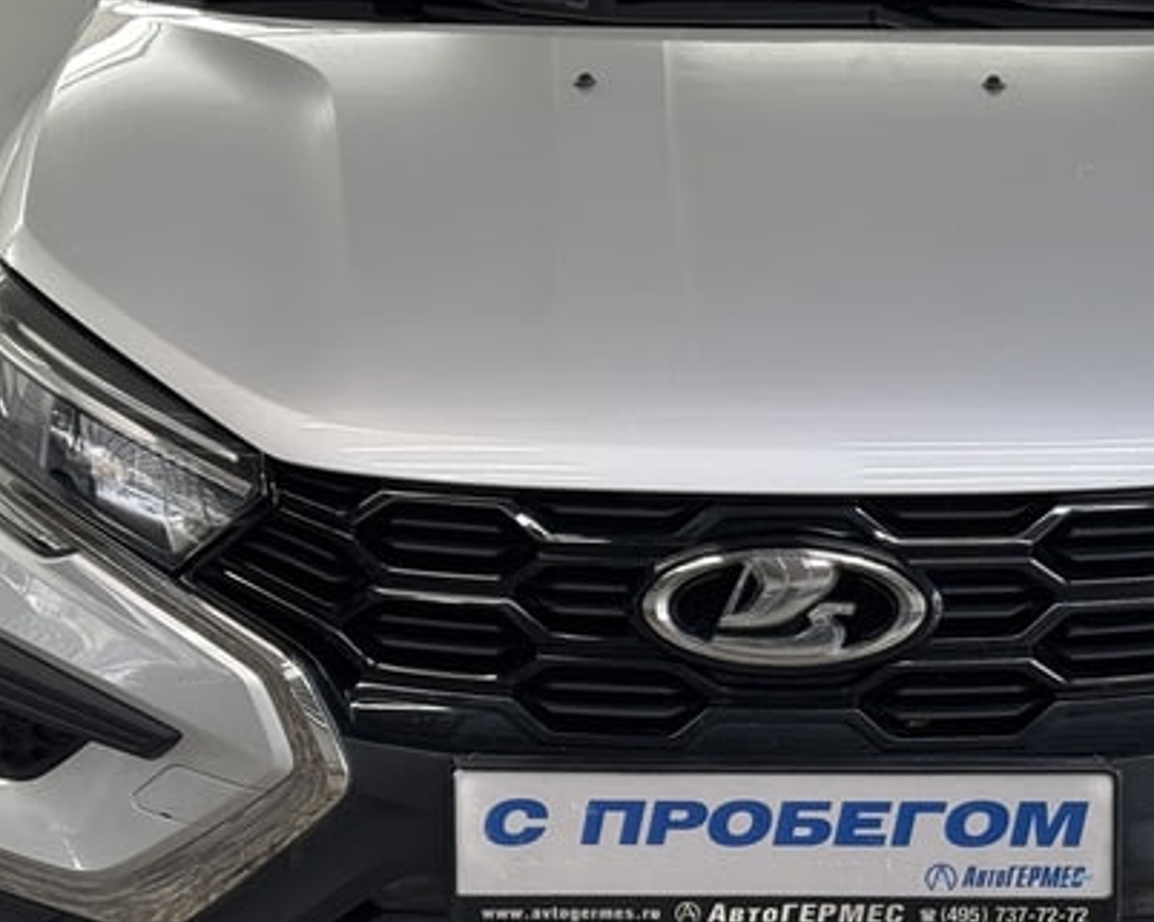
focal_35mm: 105
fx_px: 3584
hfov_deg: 18.2
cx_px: 778
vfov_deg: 14.6
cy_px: 297
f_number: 1.78
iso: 50
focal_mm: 6.76
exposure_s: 1/121
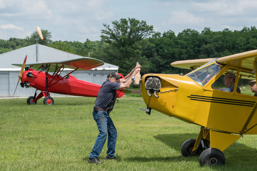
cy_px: 86
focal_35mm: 105
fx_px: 750
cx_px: 128
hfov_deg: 19.5
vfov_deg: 13.0
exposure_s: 1/1250
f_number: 5.6
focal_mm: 70
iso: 200
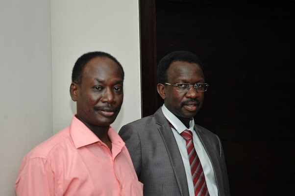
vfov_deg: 18.1
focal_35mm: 75
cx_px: 148
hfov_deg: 27.0
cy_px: 98
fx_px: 614
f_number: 4.8
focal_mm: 50
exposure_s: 1/60
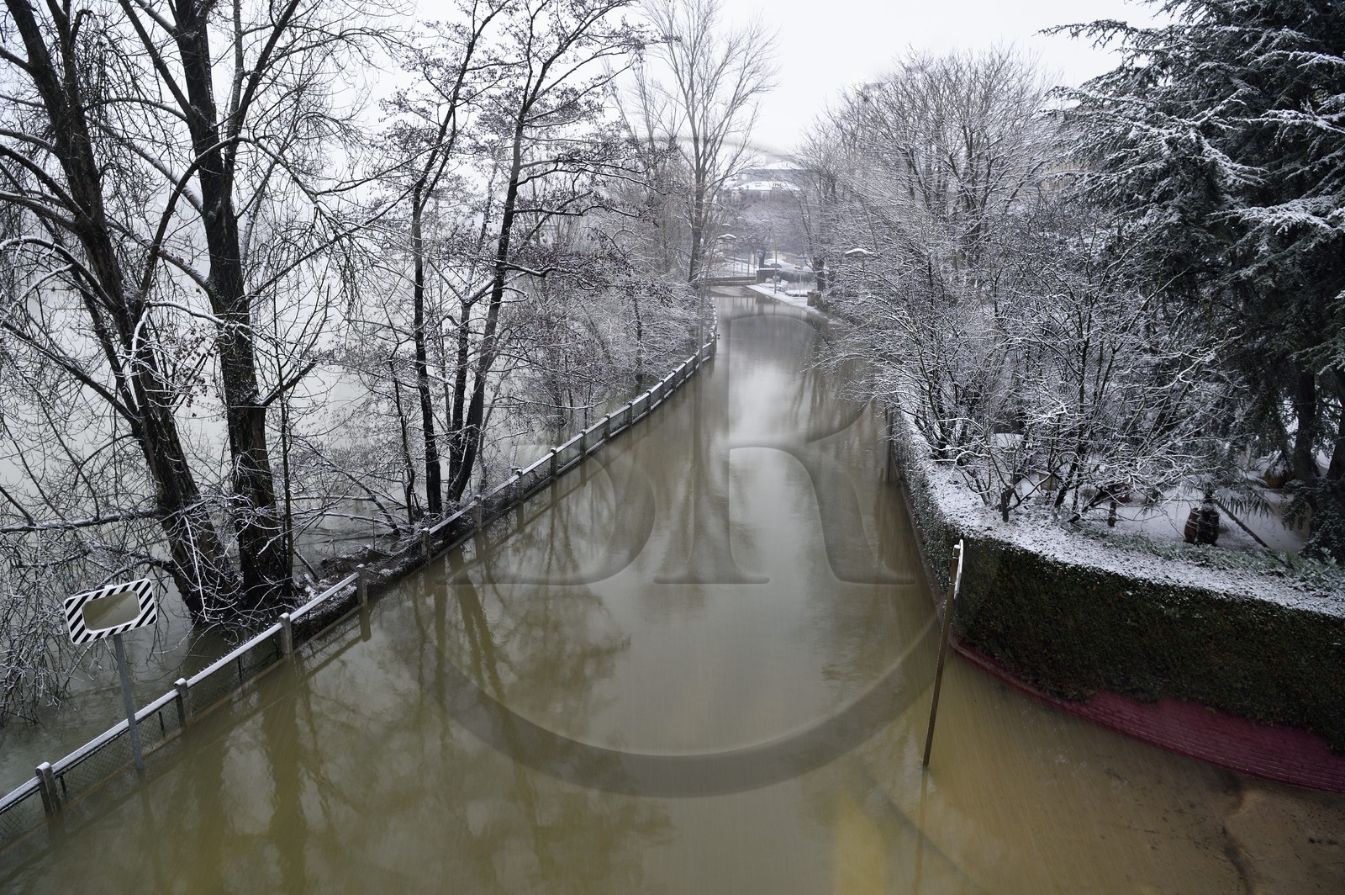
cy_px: 448
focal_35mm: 24
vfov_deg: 53.1
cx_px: 672
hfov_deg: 73.8
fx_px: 896
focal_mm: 24
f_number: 6.3
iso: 400
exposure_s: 1/8
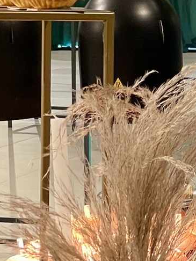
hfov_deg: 6.6
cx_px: 402
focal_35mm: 219
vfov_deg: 9.0
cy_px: 126
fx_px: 1652
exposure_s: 1/50
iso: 200
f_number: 2
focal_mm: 6
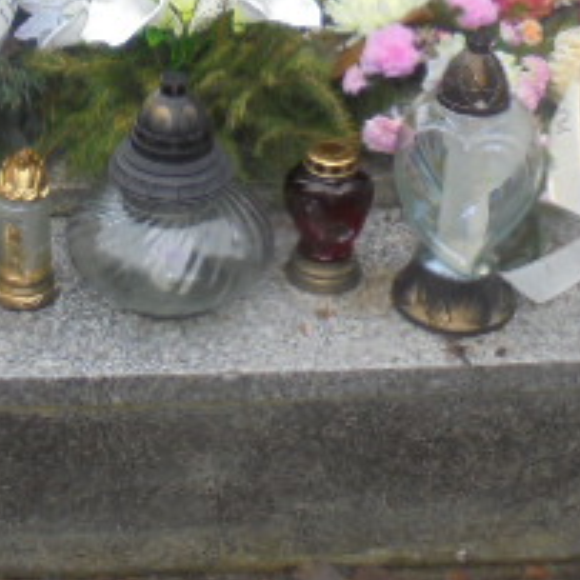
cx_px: 114
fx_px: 1535
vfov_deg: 20.2
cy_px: -97
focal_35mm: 81
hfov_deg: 21.1
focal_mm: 5.3
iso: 100
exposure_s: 1/50
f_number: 3.7
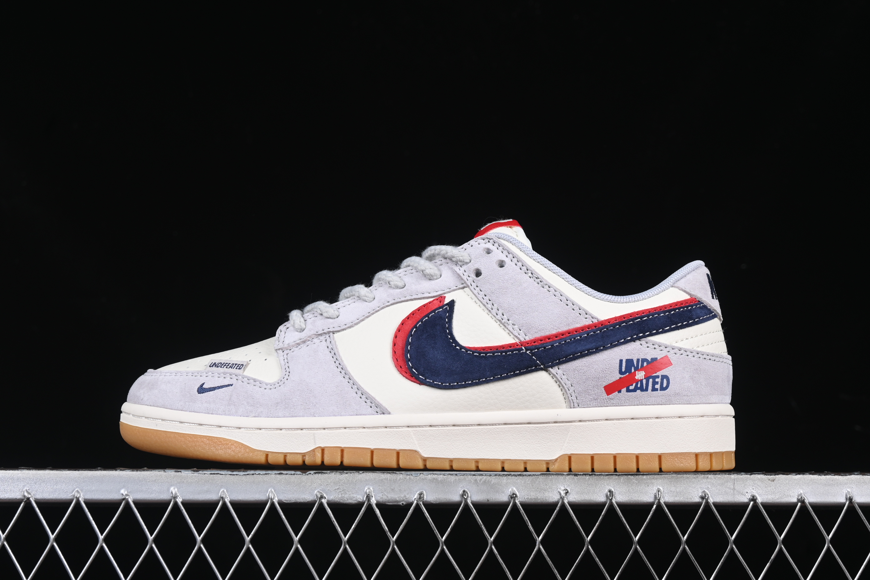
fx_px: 1812
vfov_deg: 18.2
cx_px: 435
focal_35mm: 75
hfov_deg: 27.0
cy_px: 290
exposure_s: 1/80
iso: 160
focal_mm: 50
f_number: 8
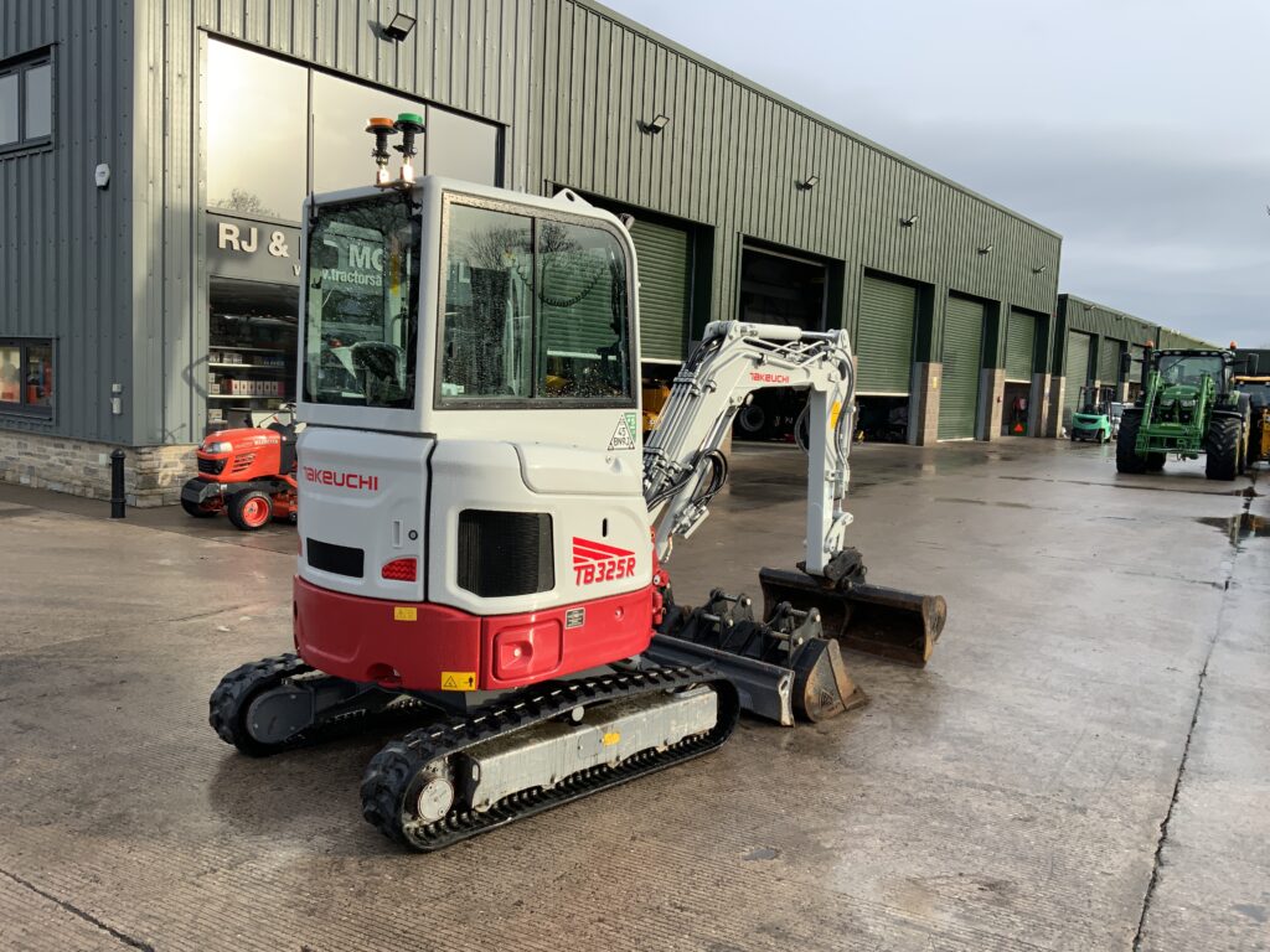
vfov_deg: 48.2
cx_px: 635
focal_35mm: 29
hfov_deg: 61.7
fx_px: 1064
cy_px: 476
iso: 16
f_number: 1.8
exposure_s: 1/574
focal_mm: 3
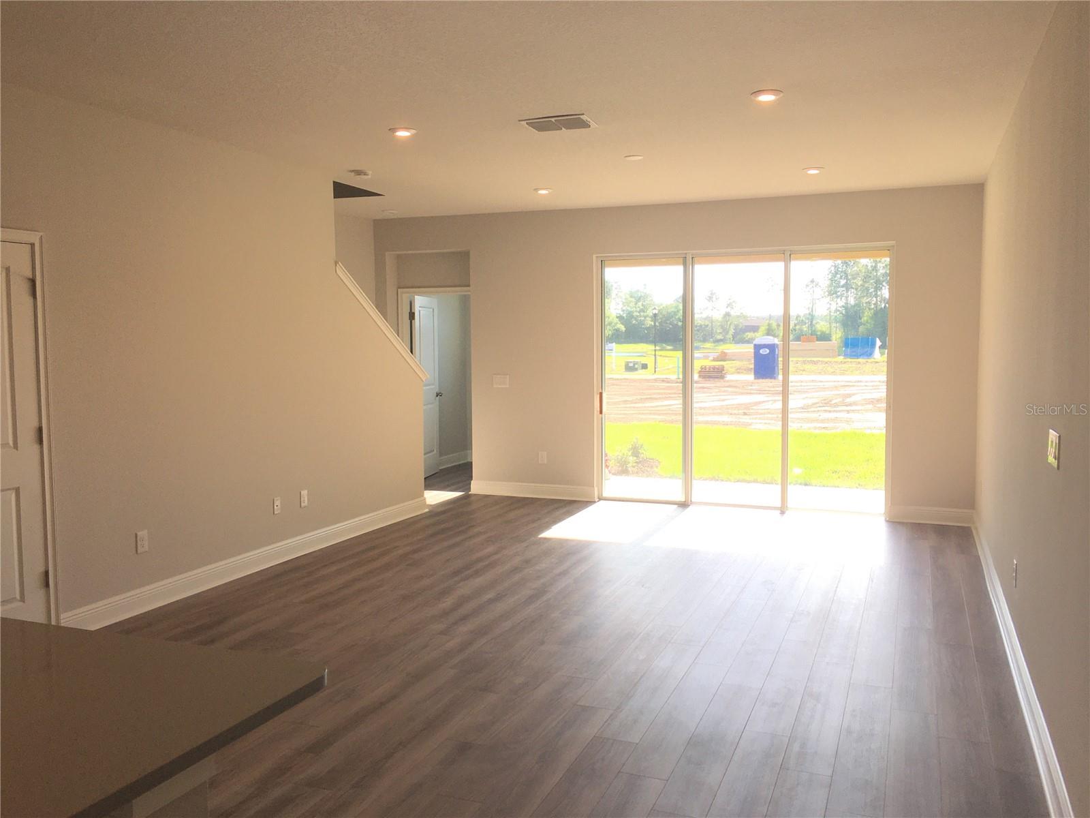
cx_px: 545
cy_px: 409
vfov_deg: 48.2
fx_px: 913
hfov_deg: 61.7
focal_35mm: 29
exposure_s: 1/171
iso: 25
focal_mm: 4.15
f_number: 2.2
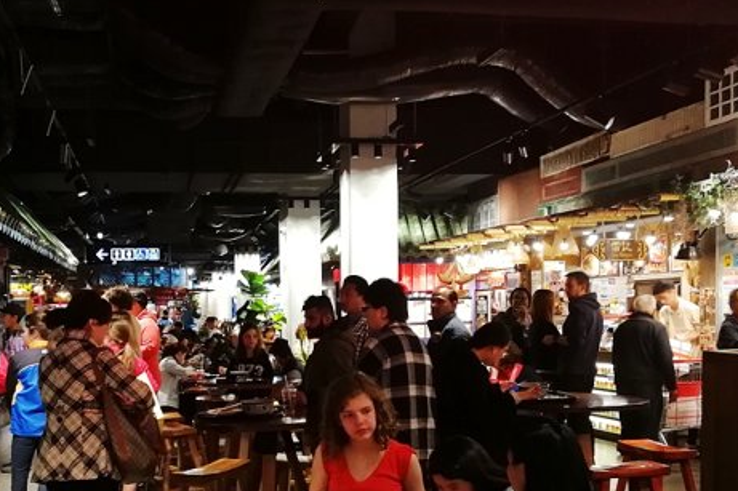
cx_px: 303
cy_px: 345
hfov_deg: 46.2
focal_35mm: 42
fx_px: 861
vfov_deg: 31.5
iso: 320
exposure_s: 1/25
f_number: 2.2
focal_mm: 3.95
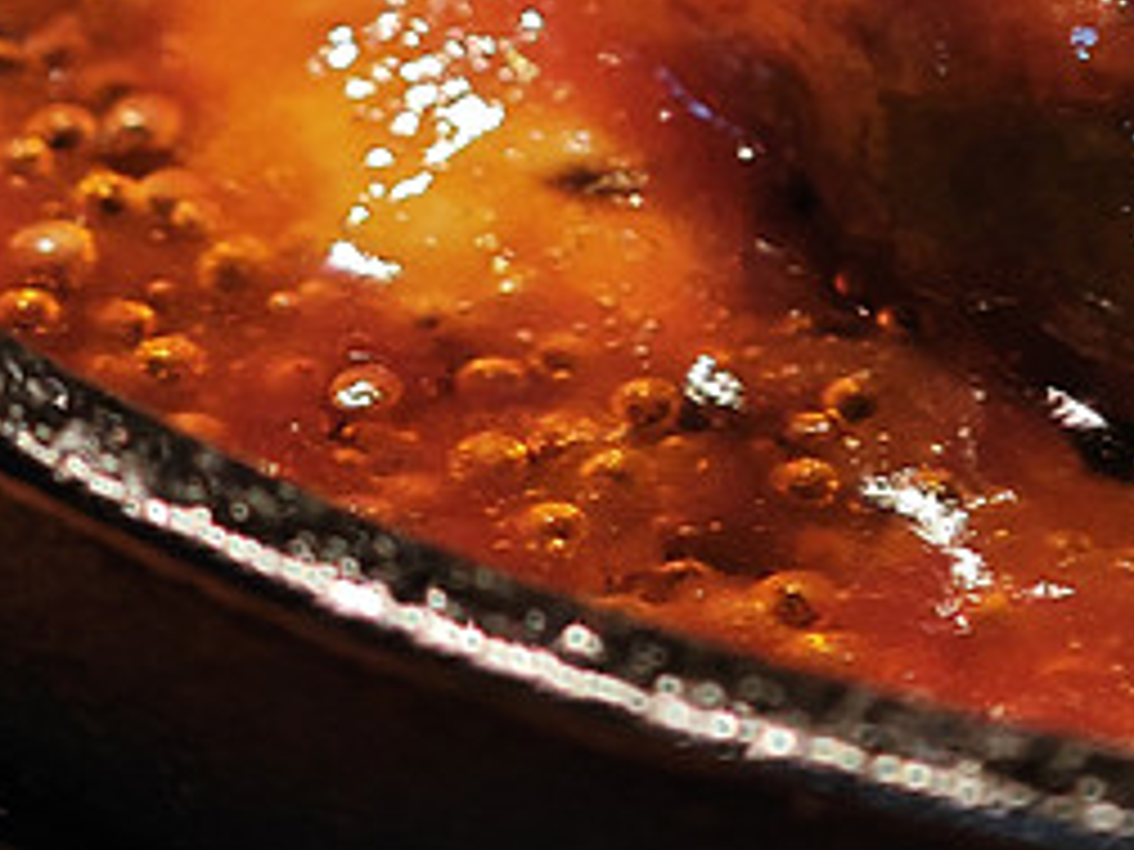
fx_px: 7797
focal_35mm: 238
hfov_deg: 8.3
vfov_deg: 6.2
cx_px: 806
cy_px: -324
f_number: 1.8
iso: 500
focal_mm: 12.28
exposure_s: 1/50
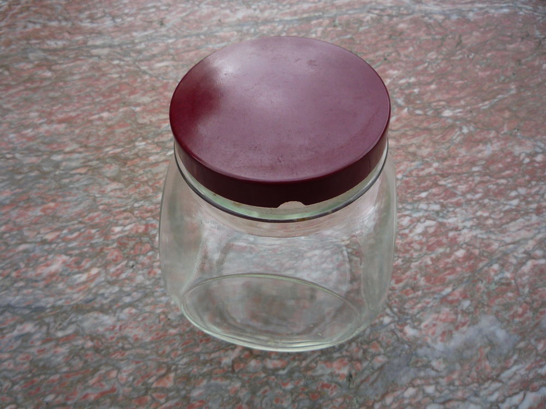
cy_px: 204
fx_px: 473
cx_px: 273
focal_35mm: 30
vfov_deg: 46.8
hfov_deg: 60.0
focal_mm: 5.2
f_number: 4
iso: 100
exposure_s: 1/160
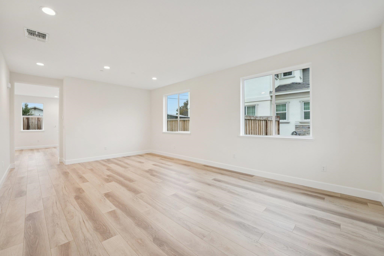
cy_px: 128
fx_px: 149
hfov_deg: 104.3
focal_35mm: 14
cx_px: 192
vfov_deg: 81.2
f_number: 8
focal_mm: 14
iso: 800
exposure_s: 1/30
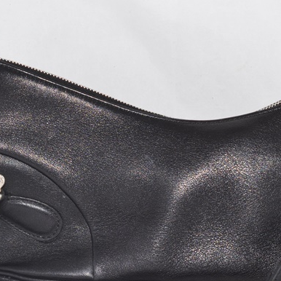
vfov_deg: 13.2
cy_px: 225
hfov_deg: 13.2
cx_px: 179
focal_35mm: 132
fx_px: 1212
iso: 100
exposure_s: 1/60
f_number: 8
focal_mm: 40
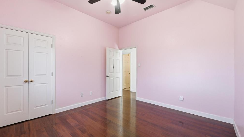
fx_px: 97
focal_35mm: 15
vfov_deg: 70.5
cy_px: 70
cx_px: 119
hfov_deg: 103.0
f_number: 9
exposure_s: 1/60
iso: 100
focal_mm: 14
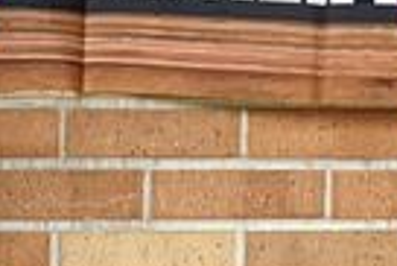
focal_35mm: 188
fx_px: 2075
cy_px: -462
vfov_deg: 6.8
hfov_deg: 10.7
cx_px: -126
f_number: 1.78
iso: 400
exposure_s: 1/60
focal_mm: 6.76
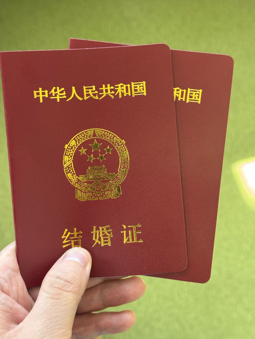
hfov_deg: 30.3
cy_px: 170
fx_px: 471
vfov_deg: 39.7
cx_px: 128
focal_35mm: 48
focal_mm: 6.76
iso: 200
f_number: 1.78
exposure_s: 1/60
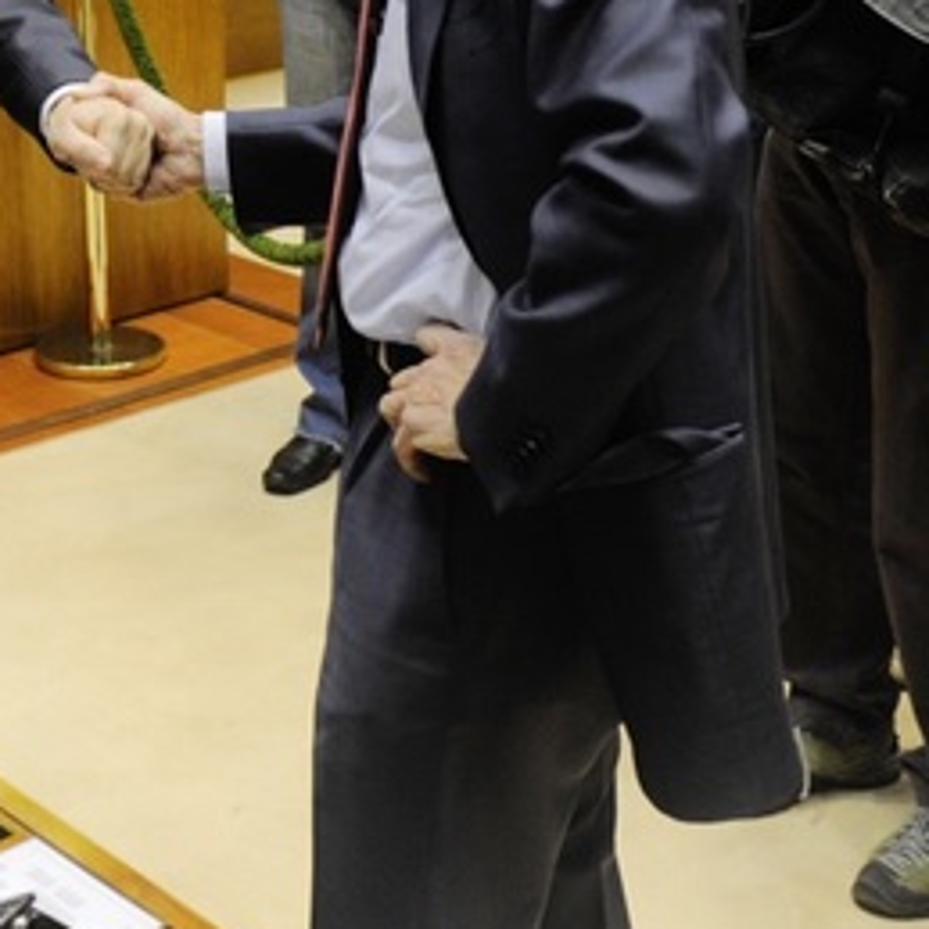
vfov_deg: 21.1
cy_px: 152
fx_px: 2459
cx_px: 79
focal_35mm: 81
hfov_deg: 20.9
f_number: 4
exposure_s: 1/200
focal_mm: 34
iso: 1600
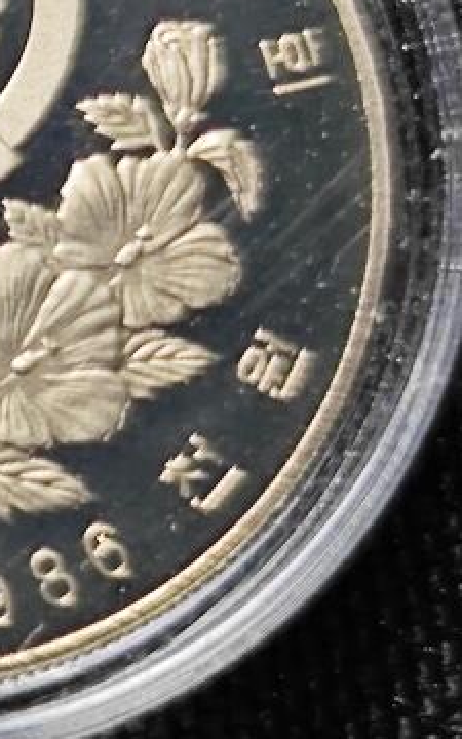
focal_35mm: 202
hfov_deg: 6.1
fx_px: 4069
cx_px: -852
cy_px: 289
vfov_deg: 10.4
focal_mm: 5.84
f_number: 1.6
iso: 100
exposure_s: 1/74.2
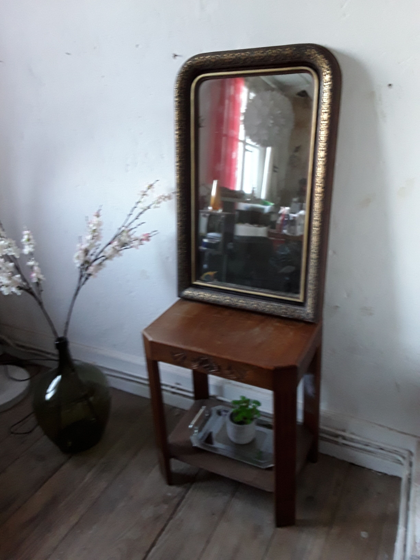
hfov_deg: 51.4
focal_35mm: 27
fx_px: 437
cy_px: 280
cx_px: 210
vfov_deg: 65.3
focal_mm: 2.91
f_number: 1.9
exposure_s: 1/20
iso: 160
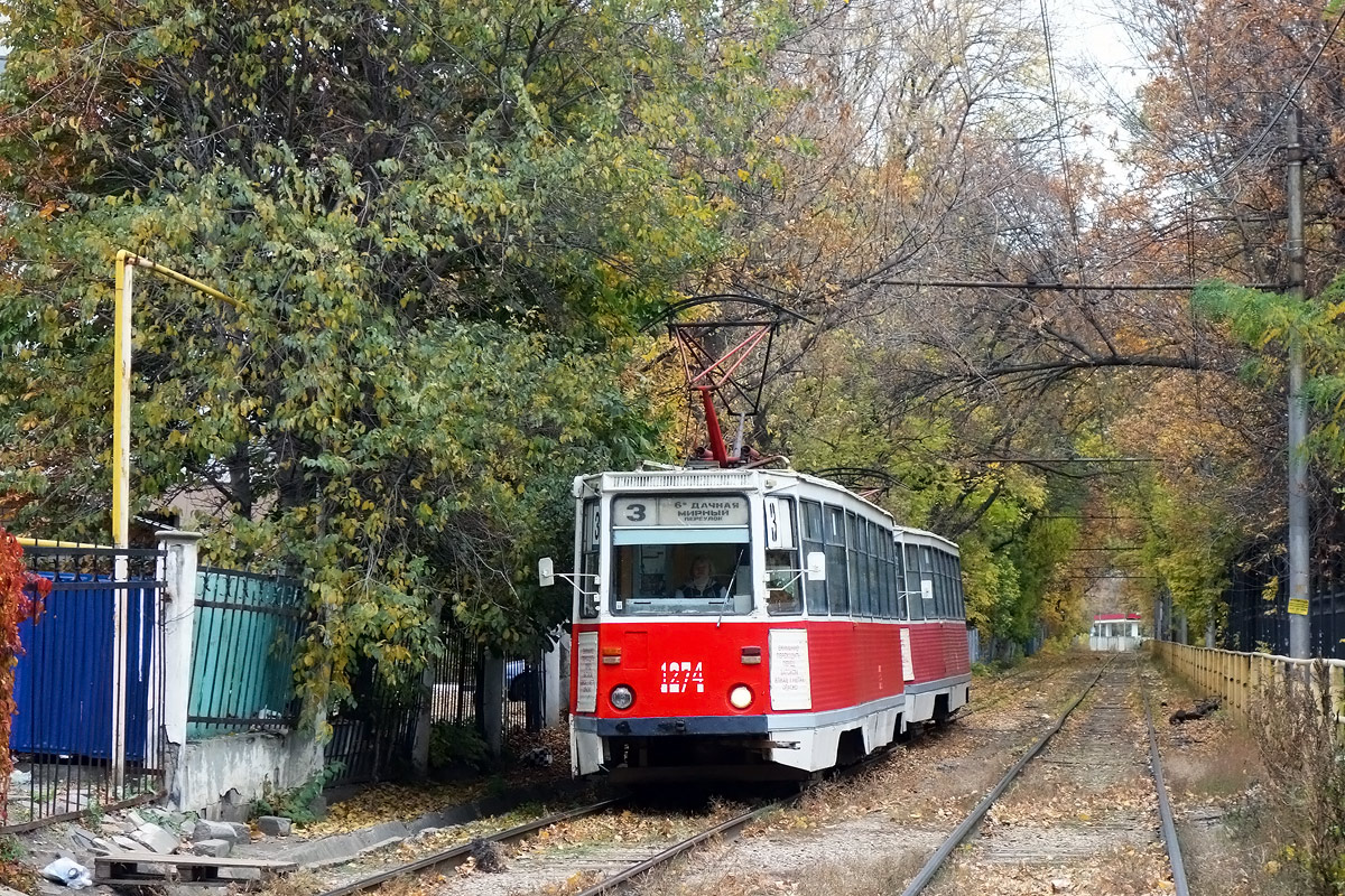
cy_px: 448
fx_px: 2727
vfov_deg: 18.7
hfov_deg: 27.7
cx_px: 672
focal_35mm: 73
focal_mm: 27.22
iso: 800
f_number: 4
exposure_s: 1/500
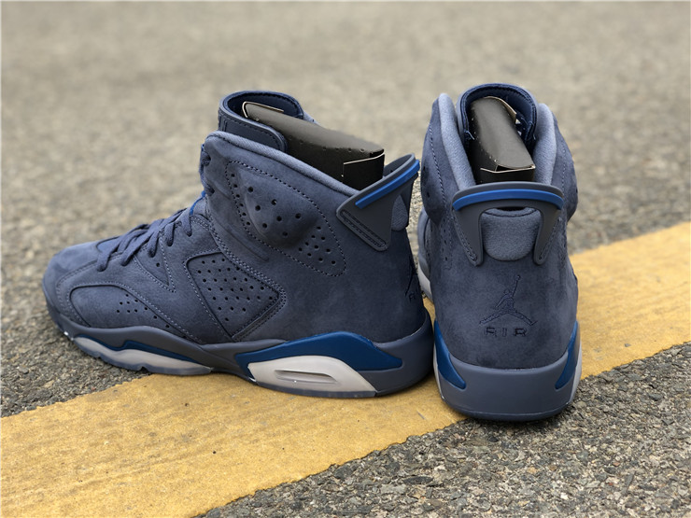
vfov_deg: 28.0
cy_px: 259
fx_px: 1038
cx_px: 346
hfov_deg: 36.8
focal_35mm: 52
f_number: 2.4
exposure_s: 1/100
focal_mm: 6
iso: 16
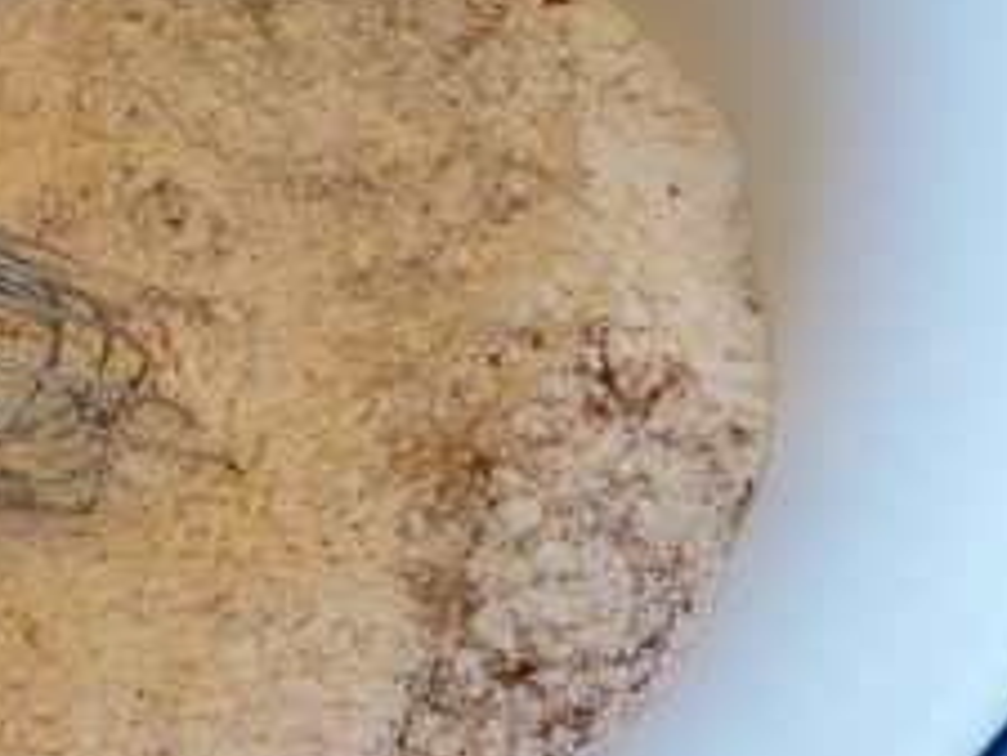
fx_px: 1863
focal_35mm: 64
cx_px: 36
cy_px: 273
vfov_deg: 22.9
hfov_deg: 28.6
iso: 320
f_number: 3.6
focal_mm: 5.4
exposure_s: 1/60
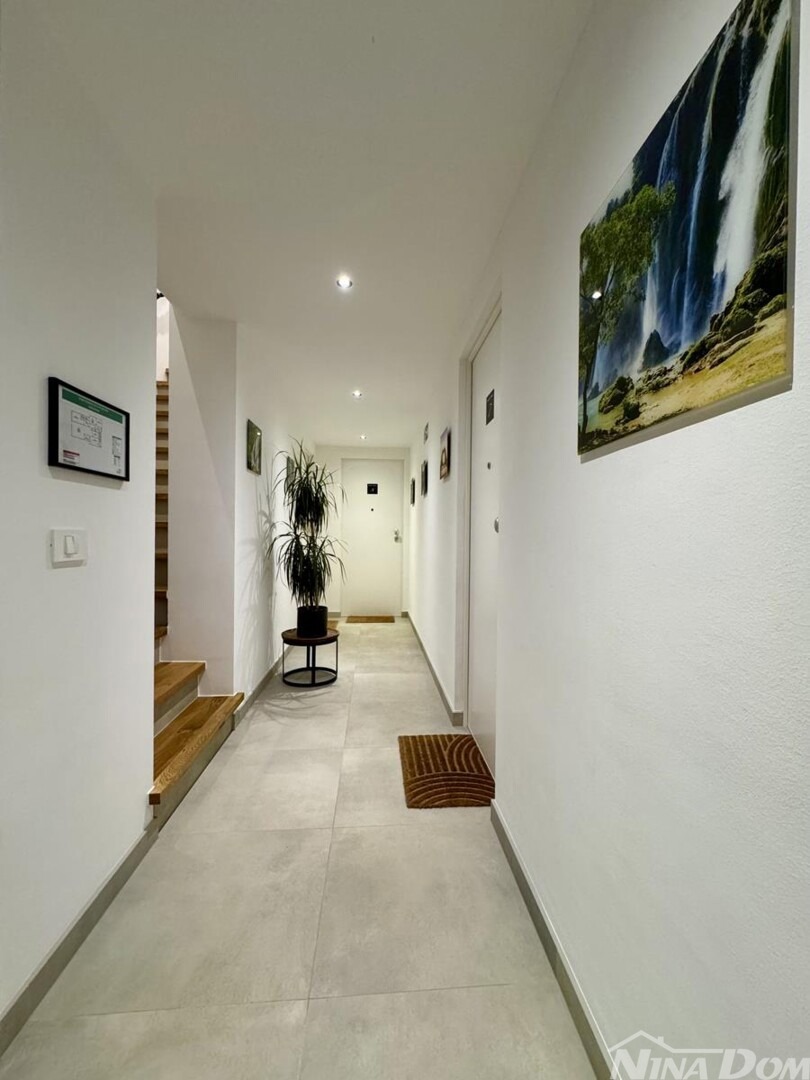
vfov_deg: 102.1
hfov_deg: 85.7
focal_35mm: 14
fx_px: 437
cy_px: 540
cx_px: 405
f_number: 2.2
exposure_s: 1/50
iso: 320
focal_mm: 2.22
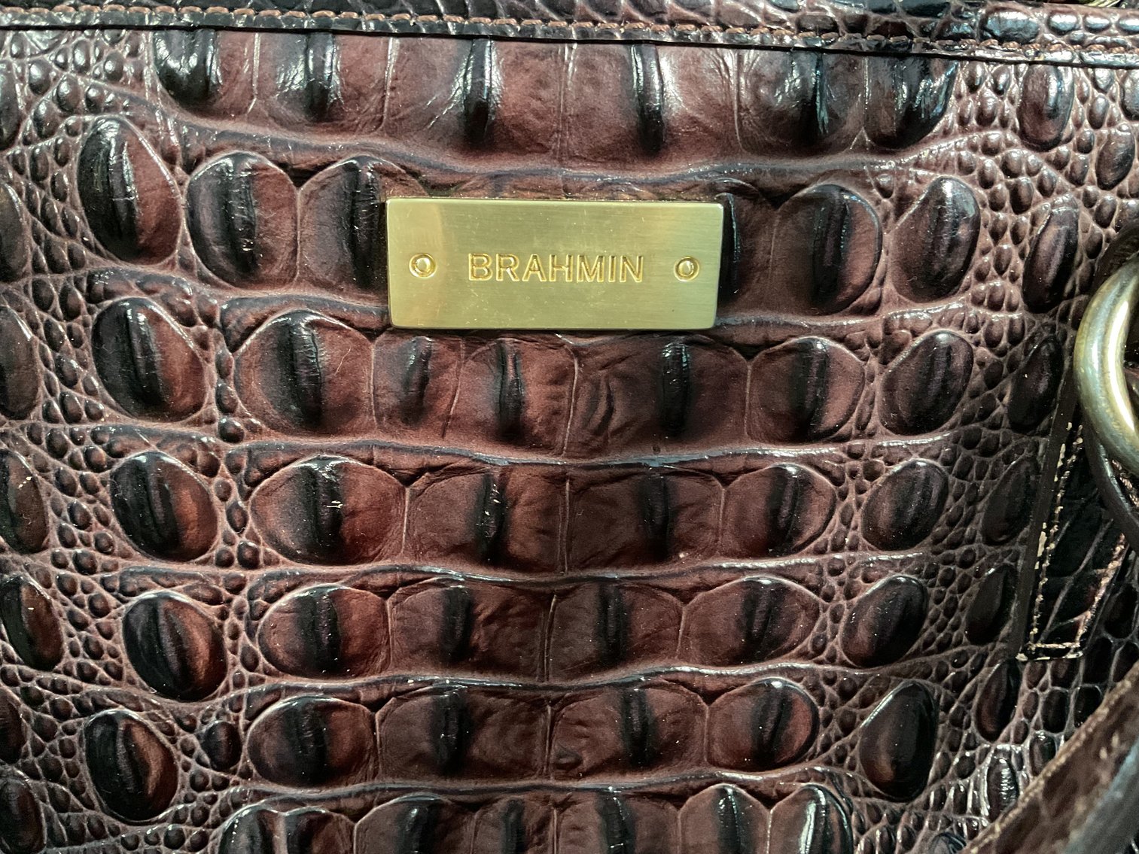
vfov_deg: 48.2
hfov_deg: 61.7
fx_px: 954
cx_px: 570
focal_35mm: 29
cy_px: 427
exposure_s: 1/24
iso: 500
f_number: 1.8
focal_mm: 3
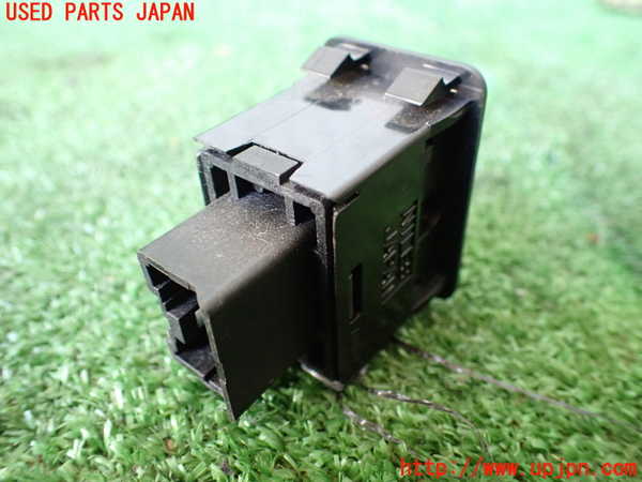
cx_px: 321
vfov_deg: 46.8
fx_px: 556
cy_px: 241
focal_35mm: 30
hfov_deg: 60.0
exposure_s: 1/40
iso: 800
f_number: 2.3
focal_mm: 5.4
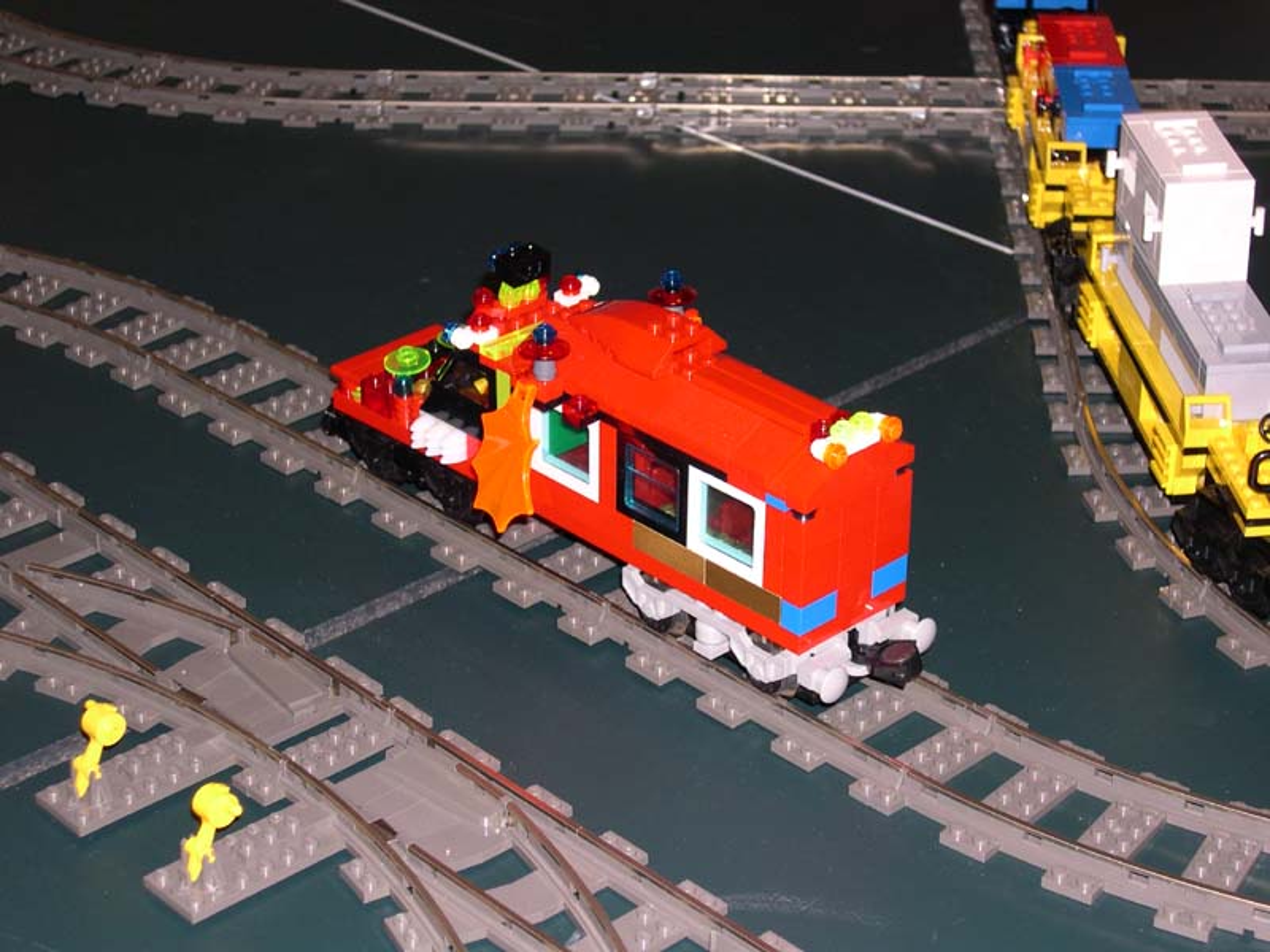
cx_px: 635
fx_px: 2642
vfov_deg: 20.4
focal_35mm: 72
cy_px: 476
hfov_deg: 27.0
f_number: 3.8
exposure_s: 1/60
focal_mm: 15.3
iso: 100
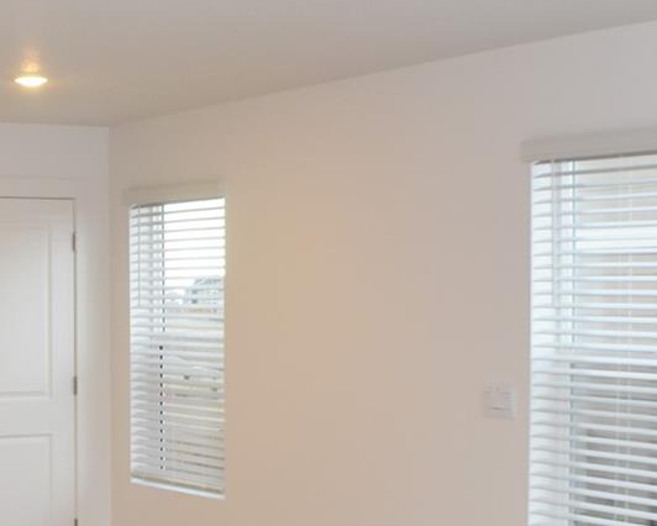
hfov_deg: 17.1
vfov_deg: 13.9
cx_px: 20
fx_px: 2140
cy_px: 417
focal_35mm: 110
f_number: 5
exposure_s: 1/100
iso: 800
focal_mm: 26
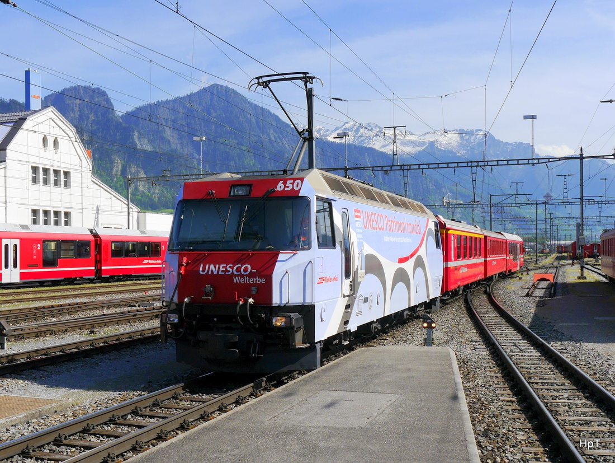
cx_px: 308
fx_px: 533
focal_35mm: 30
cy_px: 232
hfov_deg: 59.9
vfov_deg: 46.9
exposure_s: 1/500
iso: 160
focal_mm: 15
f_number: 8
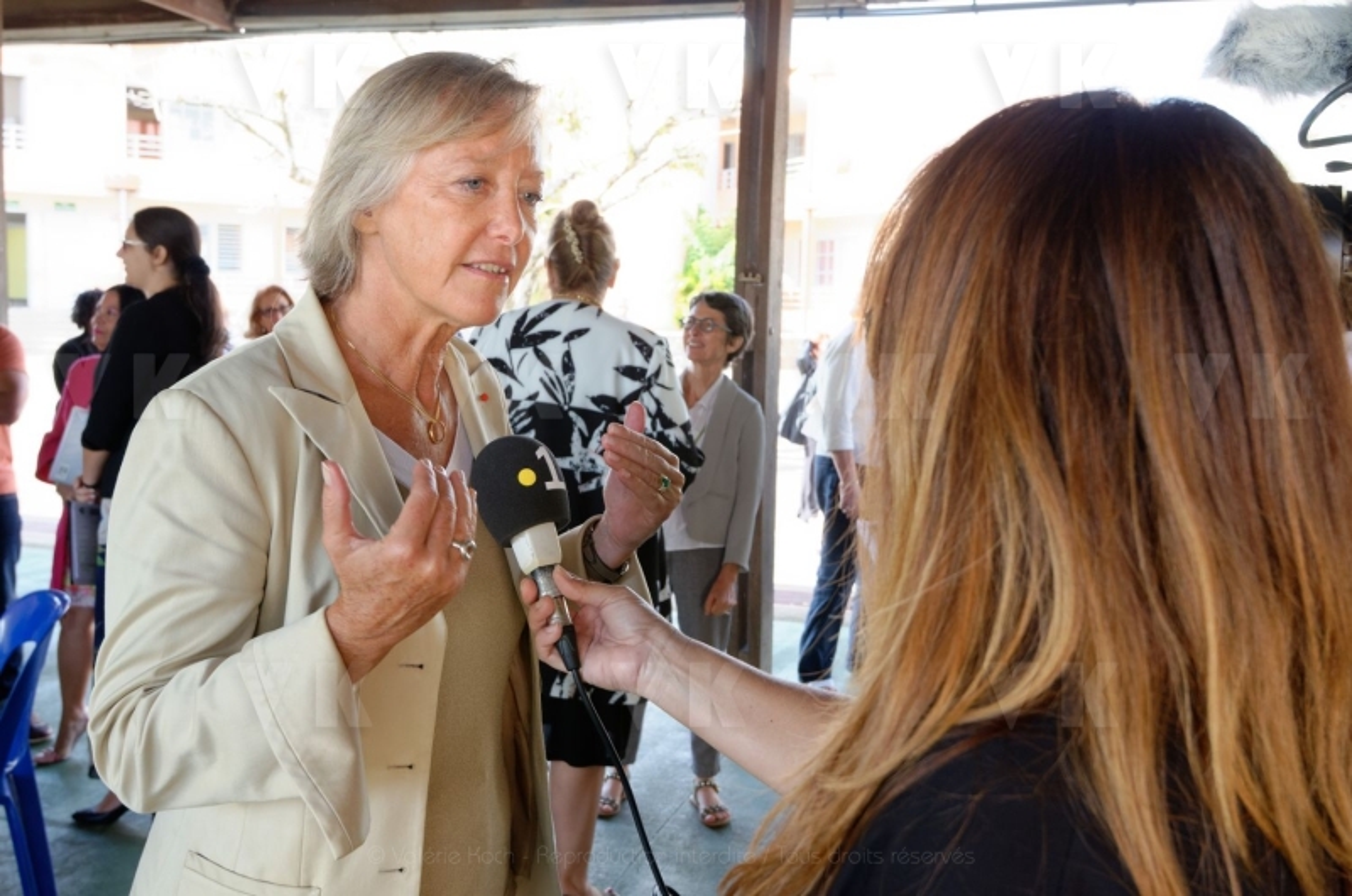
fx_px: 1237
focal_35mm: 33
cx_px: 676
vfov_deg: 39.8
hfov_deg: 57.3
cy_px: 448
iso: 1250
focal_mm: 22
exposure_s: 1/160
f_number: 5.6
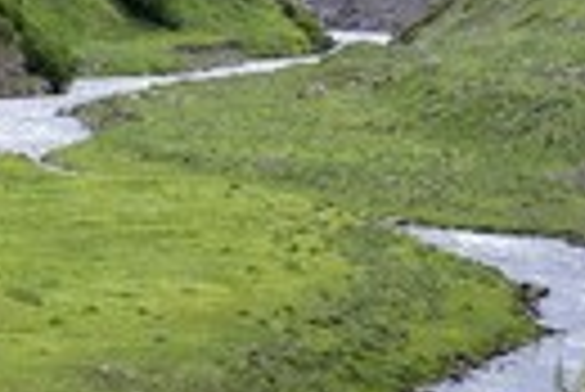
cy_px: 108
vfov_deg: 4.4
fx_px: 5141
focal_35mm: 316
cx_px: -310
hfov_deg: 6.4
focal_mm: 98
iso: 320
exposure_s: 1/250
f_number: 9
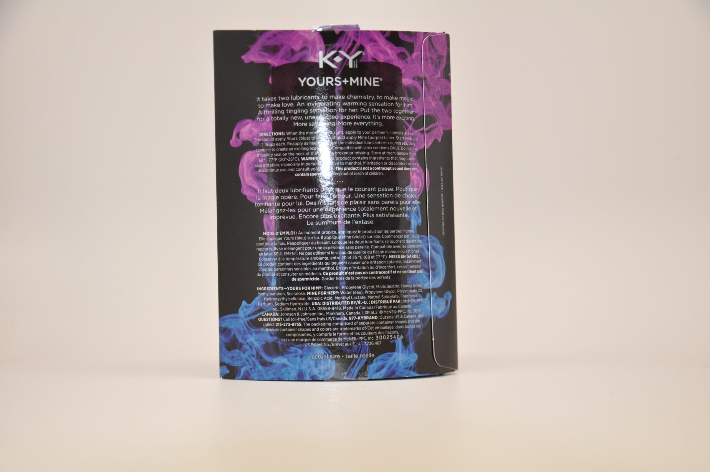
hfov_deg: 35.1
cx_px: 355
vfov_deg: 23.7
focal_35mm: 57
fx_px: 1123
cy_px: 236
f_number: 4.5
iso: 800
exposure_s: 1/125
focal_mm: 38
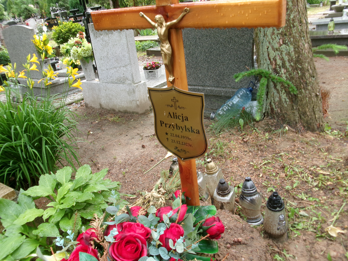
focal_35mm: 28
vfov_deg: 49.7
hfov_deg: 63.4
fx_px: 281
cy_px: 130
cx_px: 174
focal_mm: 5.1
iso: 100
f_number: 3.9
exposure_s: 1/85
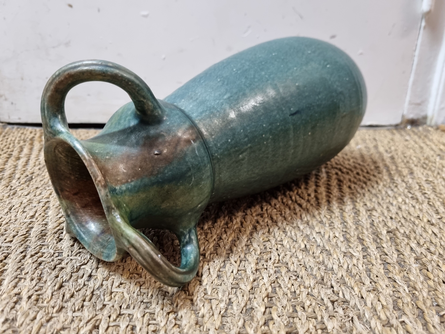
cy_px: 167
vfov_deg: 53.1
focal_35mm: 26
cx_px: 222
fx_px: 334
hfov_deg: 67.3
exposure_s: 1/50
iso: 500
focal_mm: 5.4
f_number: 1.8
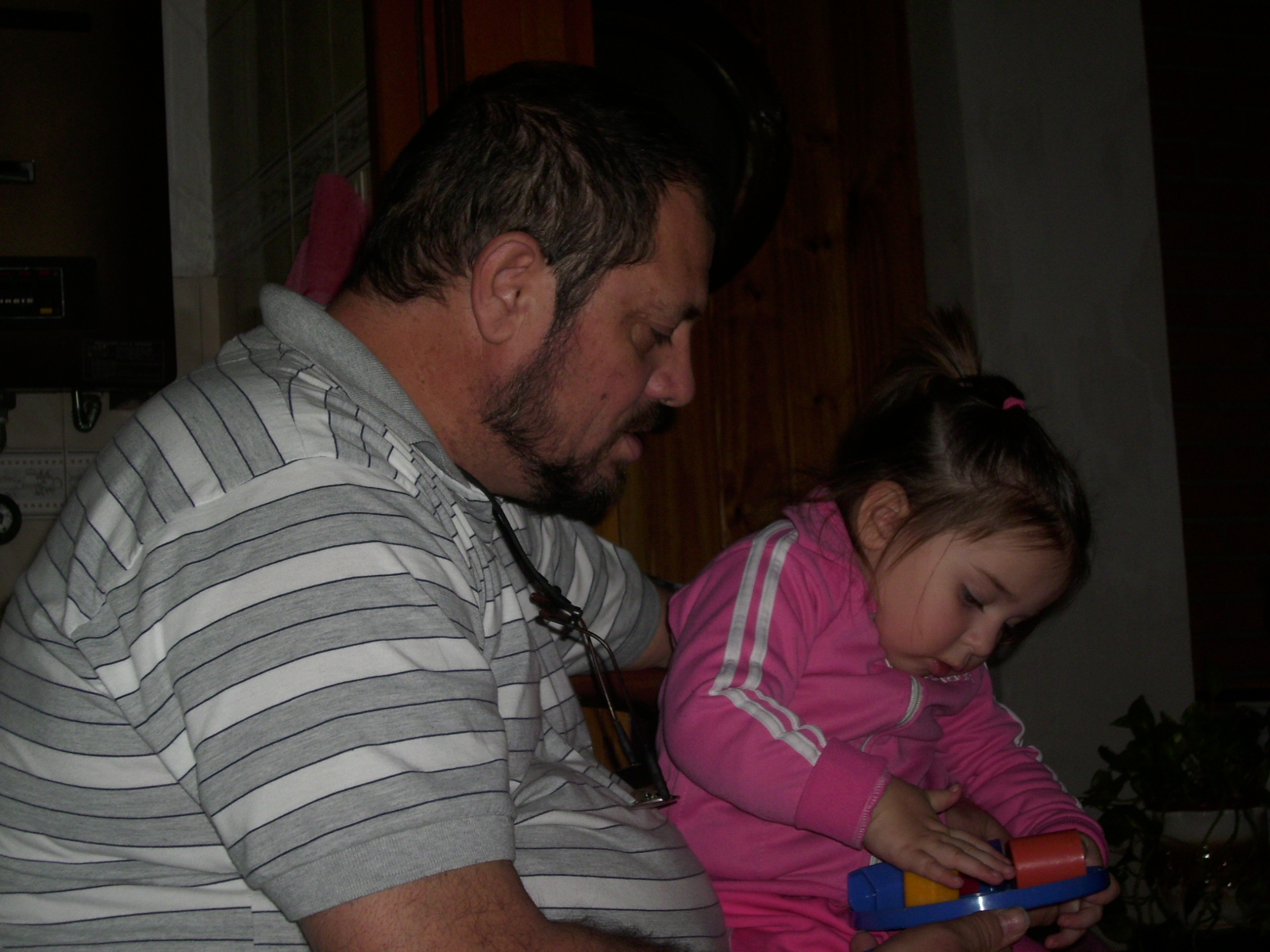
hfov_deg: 34.9
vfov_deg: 26.6
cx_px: 635
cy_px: 476
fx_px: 2018
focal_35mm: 55
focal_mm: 10.7
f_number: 3.8
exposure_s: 1/60
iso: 50
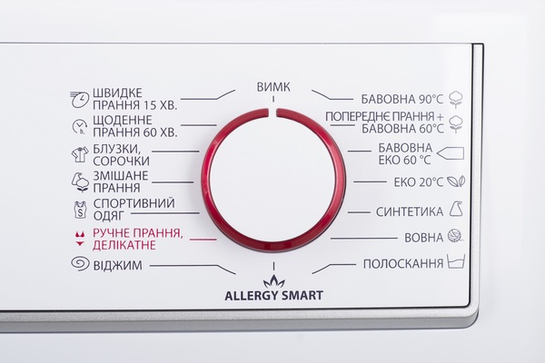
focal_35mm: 60
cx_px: 272
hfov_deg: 33.4
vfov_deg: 22.6
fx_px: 908
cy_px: 182
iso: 50
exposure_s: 1/160
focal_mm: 60
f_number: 7.1
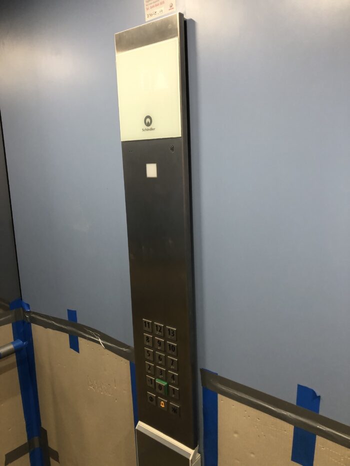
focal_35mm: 28
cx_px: 175
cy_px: 233
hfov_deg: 49.8
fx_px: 377
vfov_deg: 63.4
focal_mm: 3.99
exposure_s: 1/15
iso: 50
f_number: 1.8
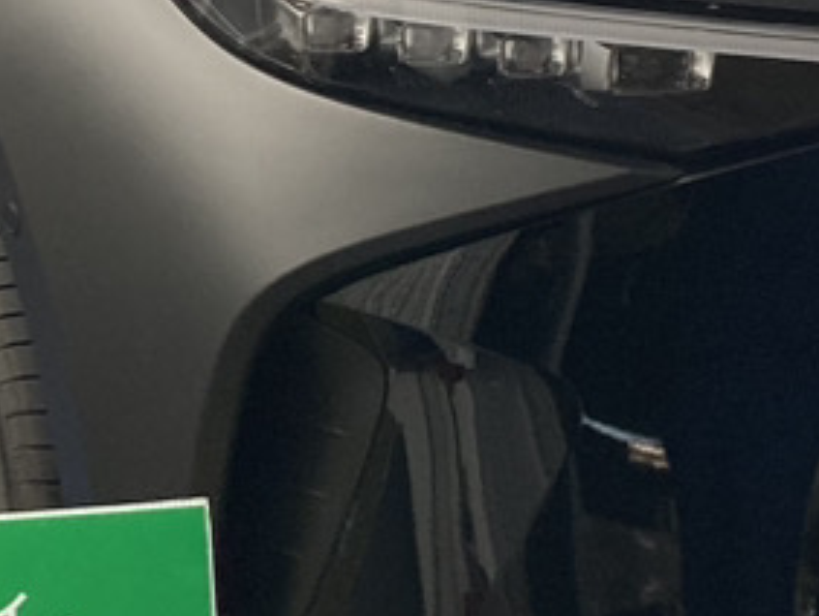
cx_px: 482
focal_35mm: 119
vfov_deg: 12.5
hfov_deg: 16.5
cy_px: 305
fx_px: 2818
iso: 160
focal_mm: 3.99
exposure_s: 1/60
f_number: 1.8
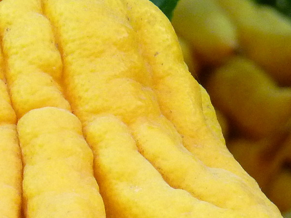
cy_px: 278
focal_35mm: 872
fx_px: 7330
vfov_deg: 1.7
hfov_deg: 2.3
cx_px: 135
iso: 400
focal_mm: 38.8
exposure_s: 1/40
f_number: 3.7
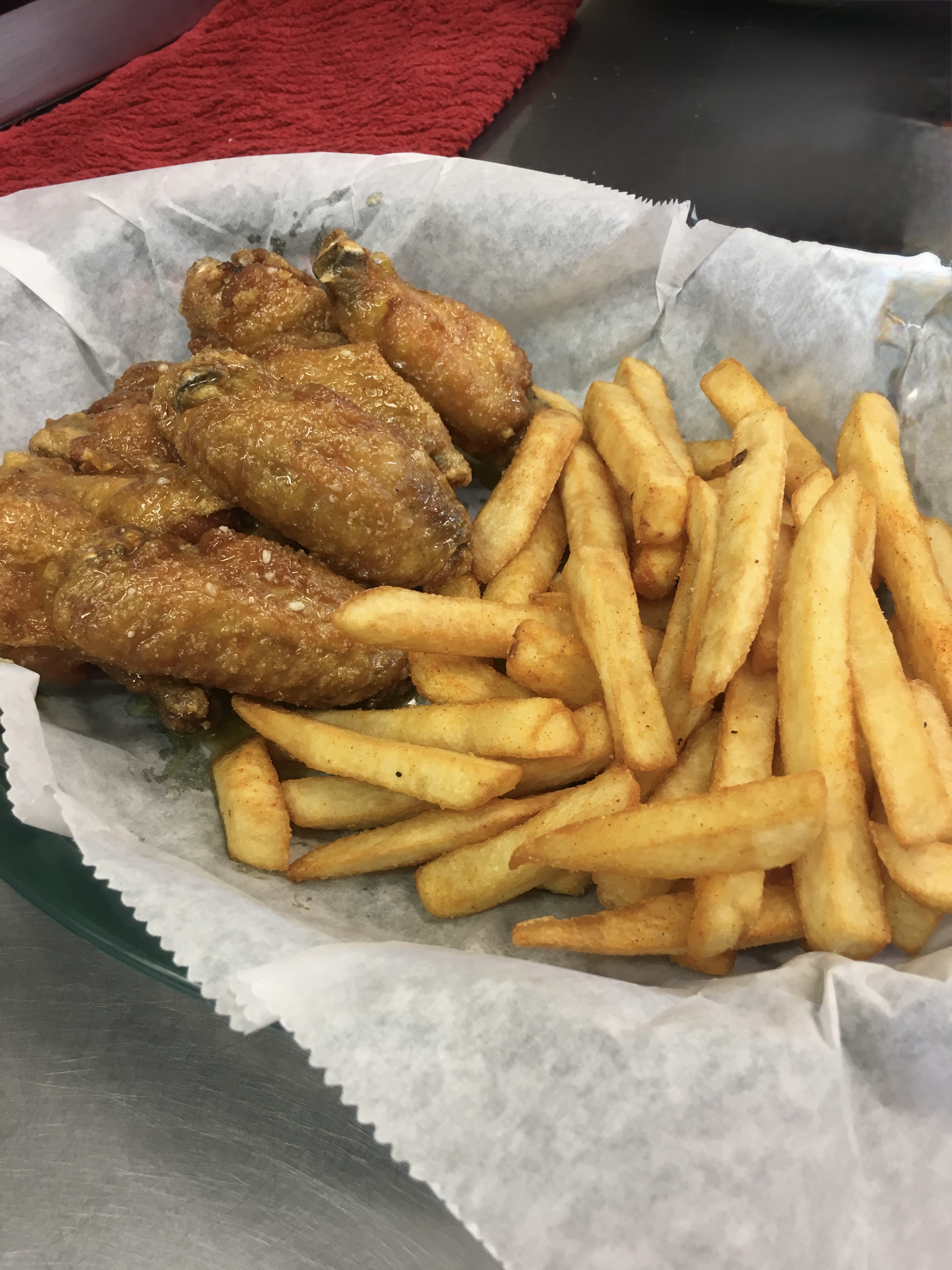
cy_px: 635
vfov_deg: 61.7
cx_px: 476
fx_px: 1063
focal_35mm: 29
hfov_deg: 48.2
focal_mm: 4.15
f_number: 2.2
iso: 64
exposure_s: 1/30
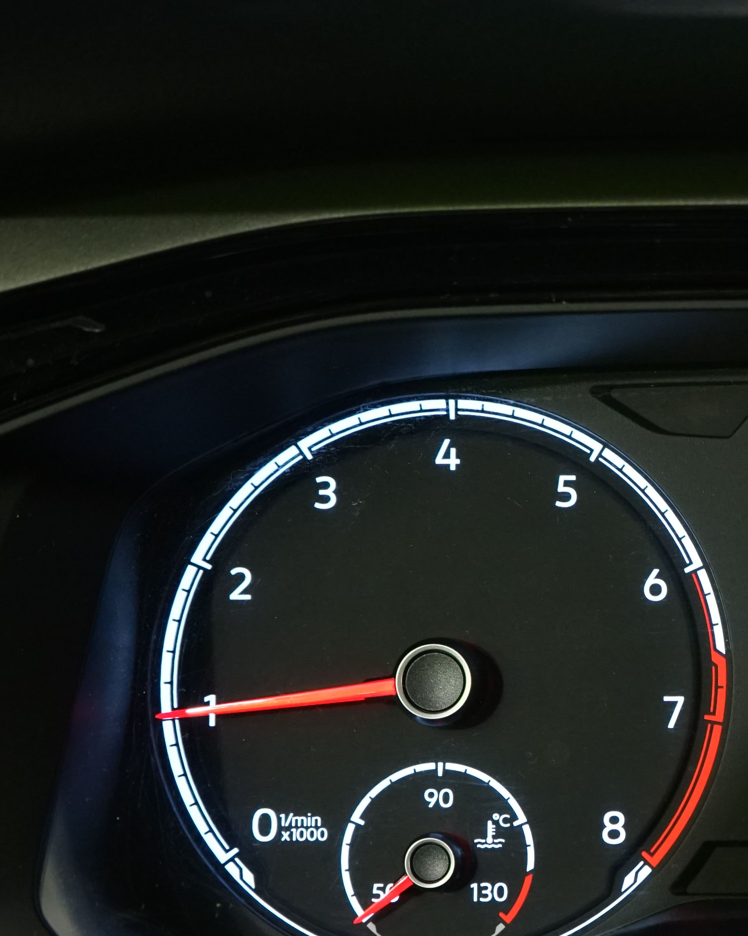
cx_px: 954
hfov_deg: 17.4
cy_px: 588
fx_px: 2297
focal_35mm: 83
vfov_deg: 23.0
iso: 2000
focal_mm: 37
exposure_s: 1/25
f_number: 5.6
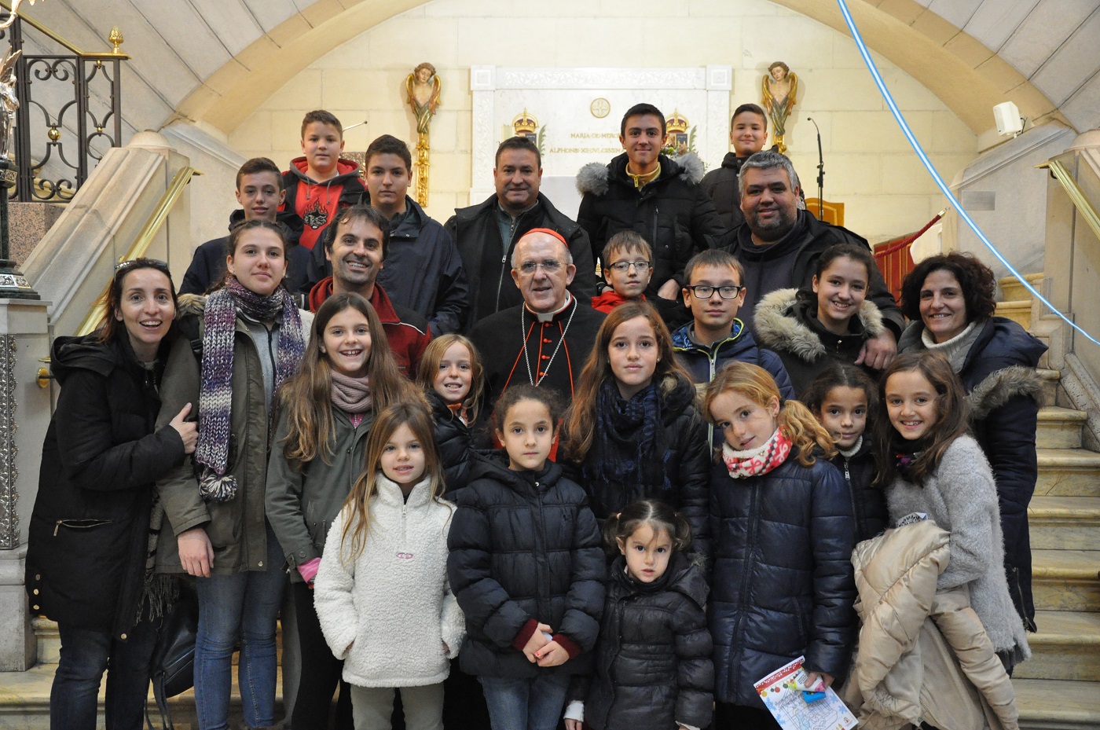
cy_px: 365
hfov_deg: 51.3
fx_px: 1144
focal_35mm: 38
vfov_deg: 35.4
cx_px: 550
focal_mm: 25
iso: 2500
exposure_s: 1/25
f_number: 5
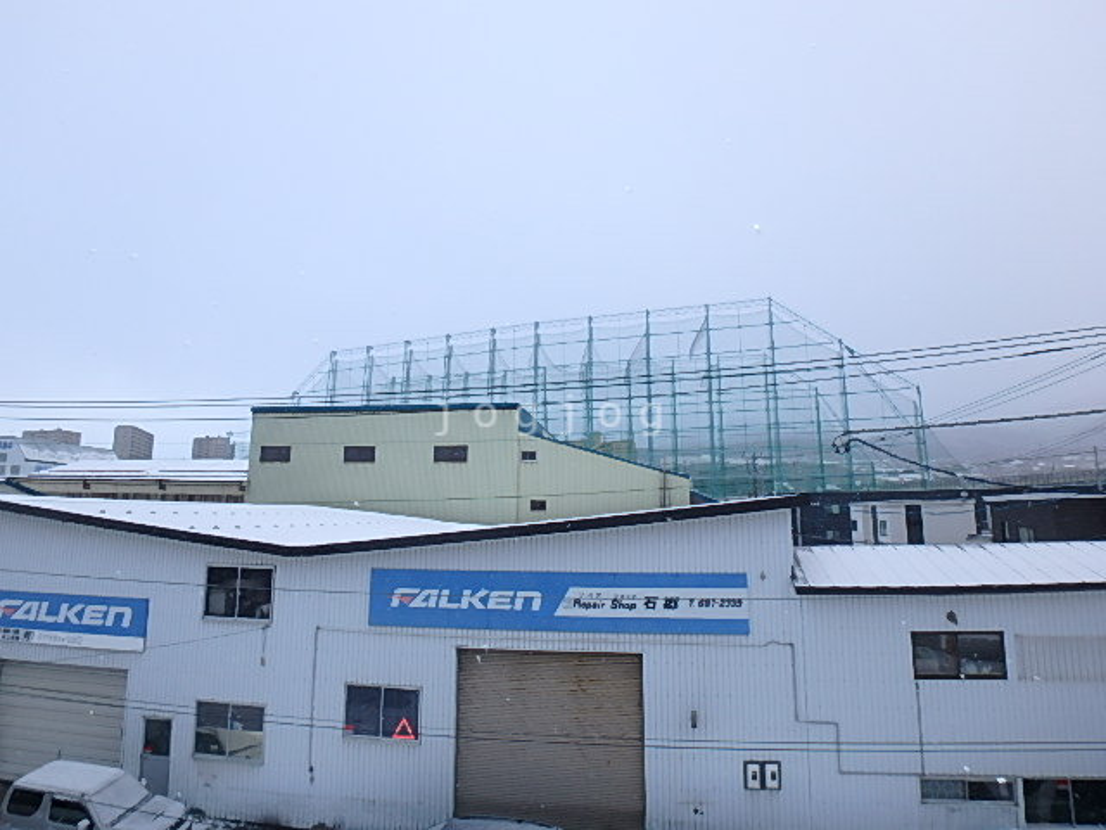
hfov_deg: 79.0
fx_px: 671
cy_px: 415
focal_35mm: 21
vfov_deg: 63.4
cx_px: 553
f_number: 3.5
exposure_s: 1/100
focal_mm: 3.7
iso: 125
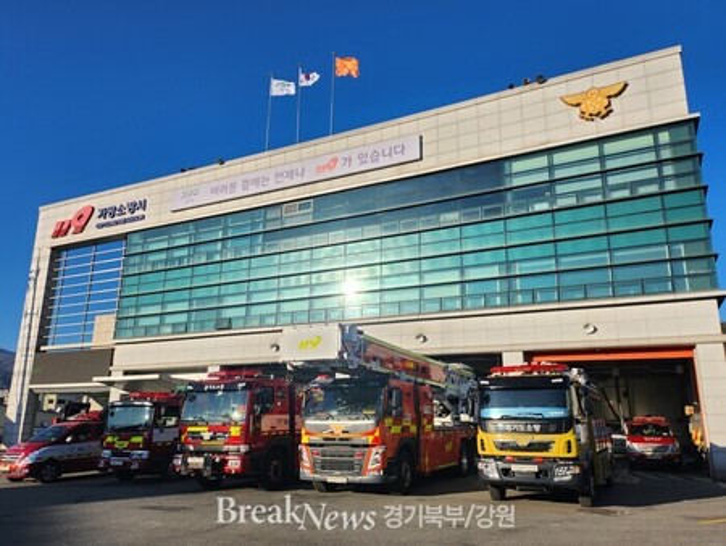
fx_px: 504
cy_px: 273
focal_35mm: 24
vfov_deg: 56.9
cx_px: 363
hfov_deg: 71.6
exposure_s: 1/3667
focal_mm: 5
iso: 50
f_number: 1.8
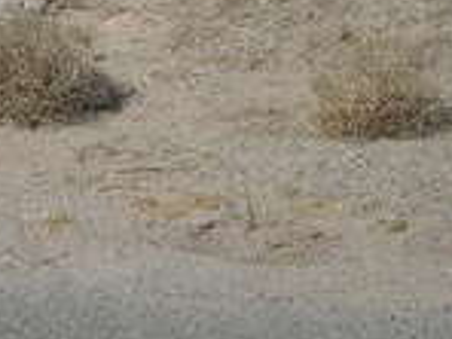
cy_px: -63
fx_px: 1671
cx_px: -18
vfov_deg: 11.4
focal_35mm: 128
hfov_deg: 15.1
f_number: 6.4
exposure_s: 1/316
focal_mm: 6.3
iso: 50
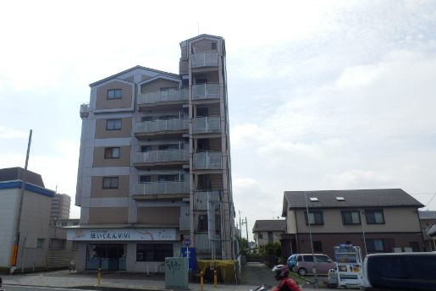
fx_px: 376
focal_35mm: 31
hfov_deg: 59.7
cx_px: 170
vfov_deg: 42.2
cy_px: 121
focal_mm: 4.2
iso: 80
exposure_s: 1/250
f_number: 7.9
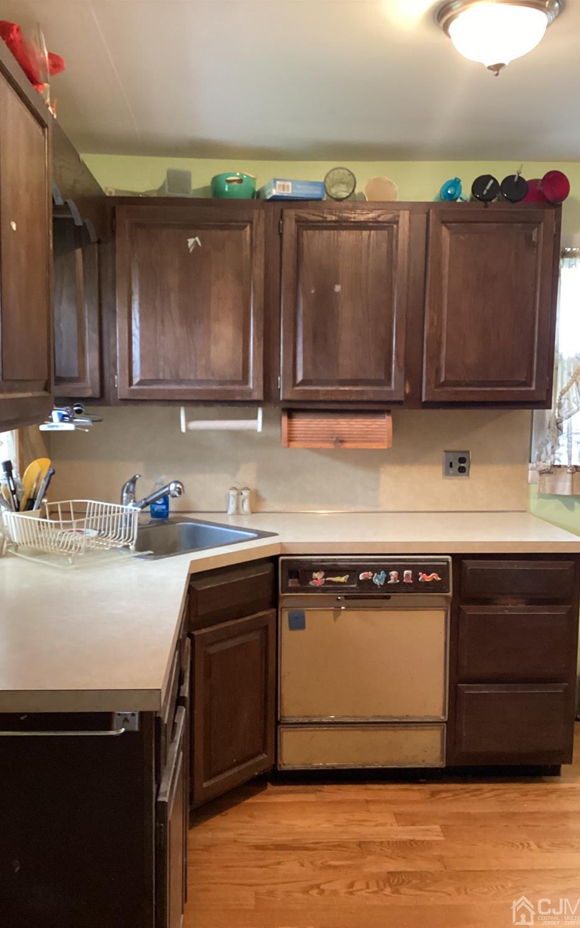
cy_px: 465
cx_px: 265
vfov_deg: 58.1
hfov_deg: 38.3
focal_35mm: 33
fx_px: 834
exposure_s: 1/30
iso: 400
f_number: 2.4
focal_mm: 3.3
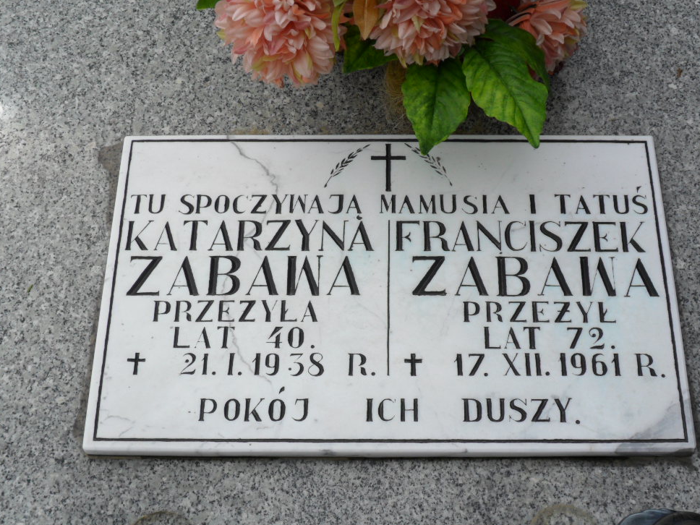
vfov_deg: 26.6
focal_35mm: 55
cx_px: 363
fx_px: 1112
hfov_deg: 34.9
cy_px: 252
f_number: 5
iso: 100
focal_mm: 9.3
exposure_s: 1/750
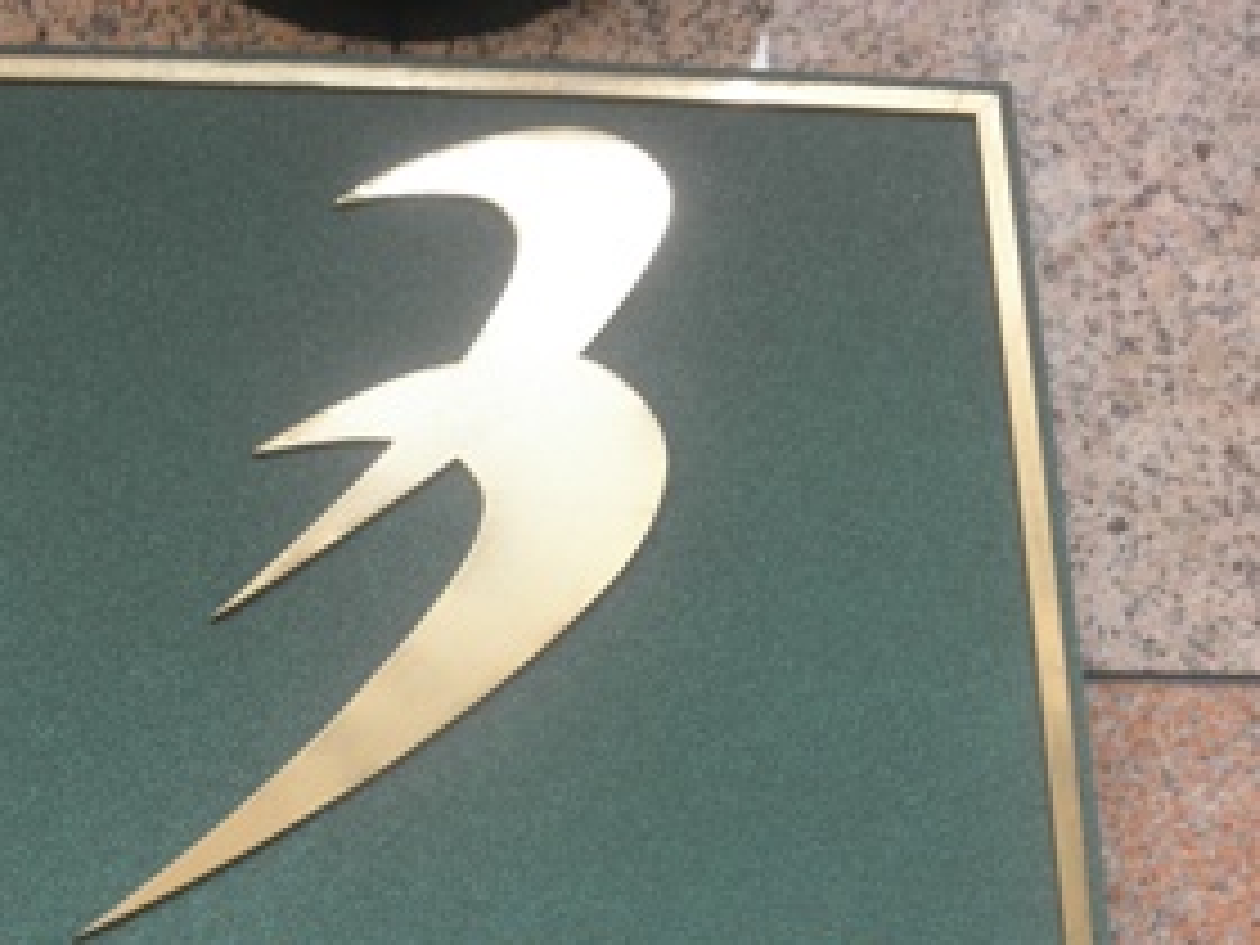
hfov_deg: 39.1
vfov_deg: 29.7
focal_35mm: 48
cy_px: 720
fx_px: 1747
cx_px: 396
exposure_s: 1/50
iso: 64
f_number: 3
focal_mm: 5
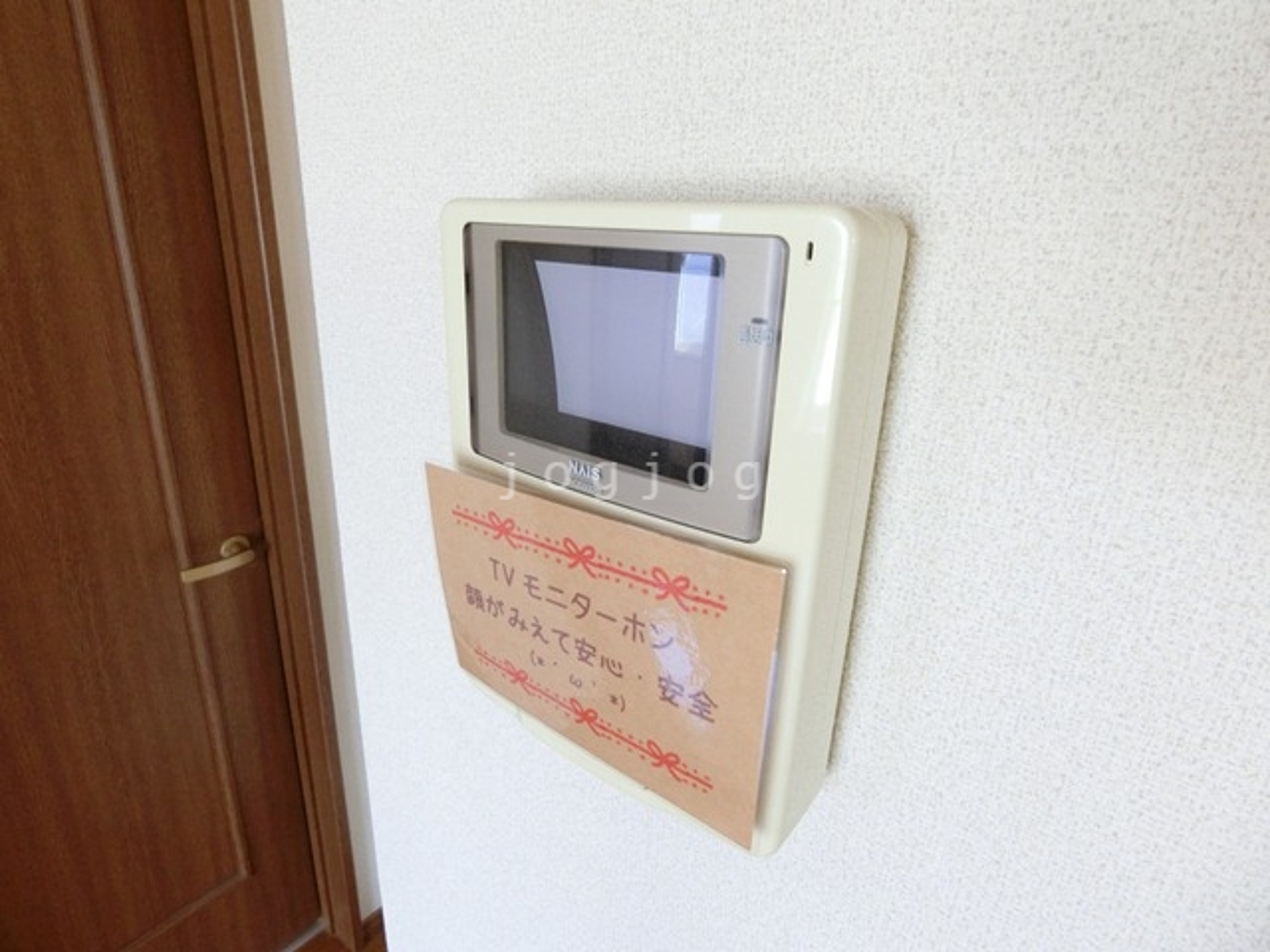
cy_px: 476
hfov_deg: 84.7
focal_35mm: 19
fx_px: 697
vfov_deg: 68.7
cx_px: 635
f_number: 2.7
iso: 400
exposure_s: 1/60
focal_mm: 4.06
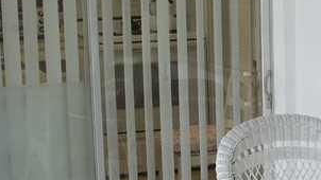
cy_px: 116
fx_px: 860
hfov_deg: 20.2
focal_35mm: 101
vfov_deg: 12.0
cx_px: 355
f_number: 3.1
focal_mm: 6.3
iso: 80
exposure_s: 1/125
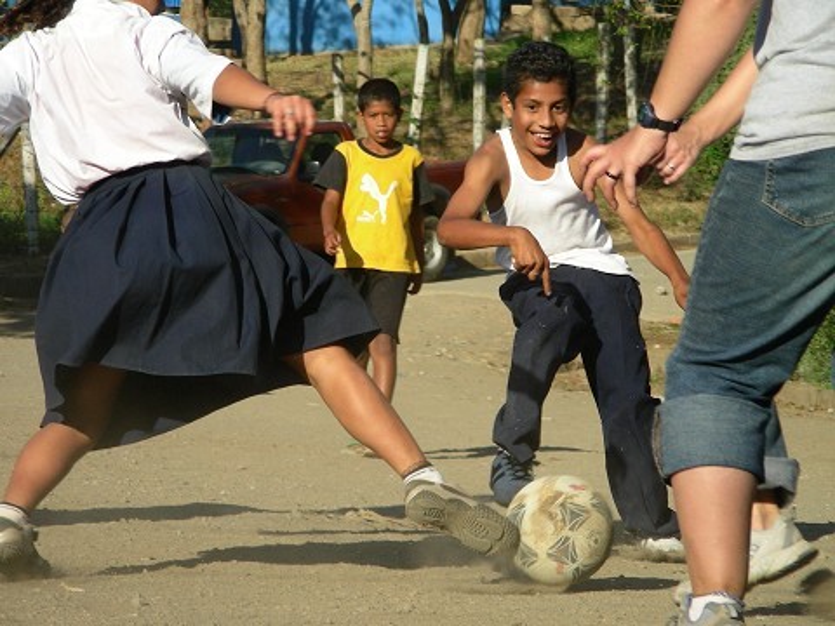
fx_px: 4149
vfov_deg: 8.6
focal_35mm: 172
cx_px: 418
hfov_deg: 11.5
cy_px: 313
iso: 50
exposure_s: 1/604
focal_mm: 28.7
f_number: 4
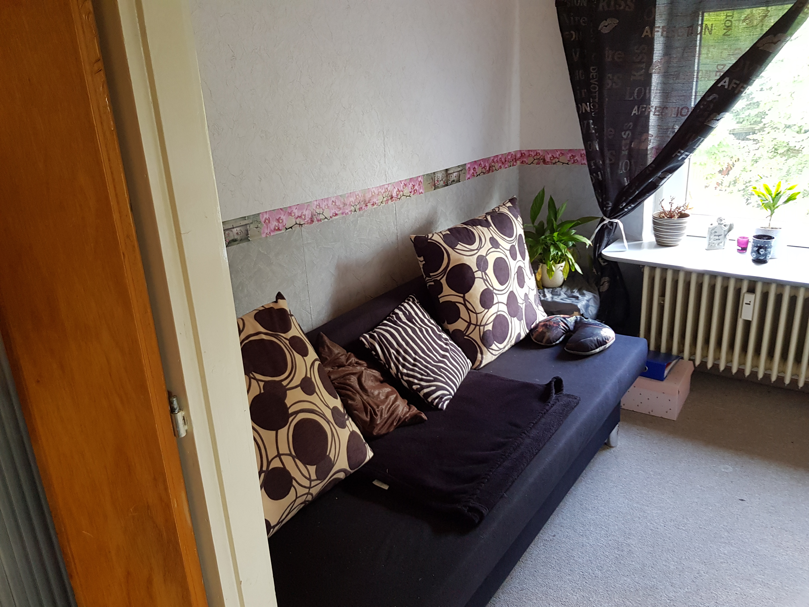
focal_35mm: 26
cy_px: 304
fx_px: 608
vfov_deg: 53.1
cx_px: 404
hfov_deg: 67.3
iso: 160
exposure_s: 1/33
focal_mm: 4.2
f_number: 1.7
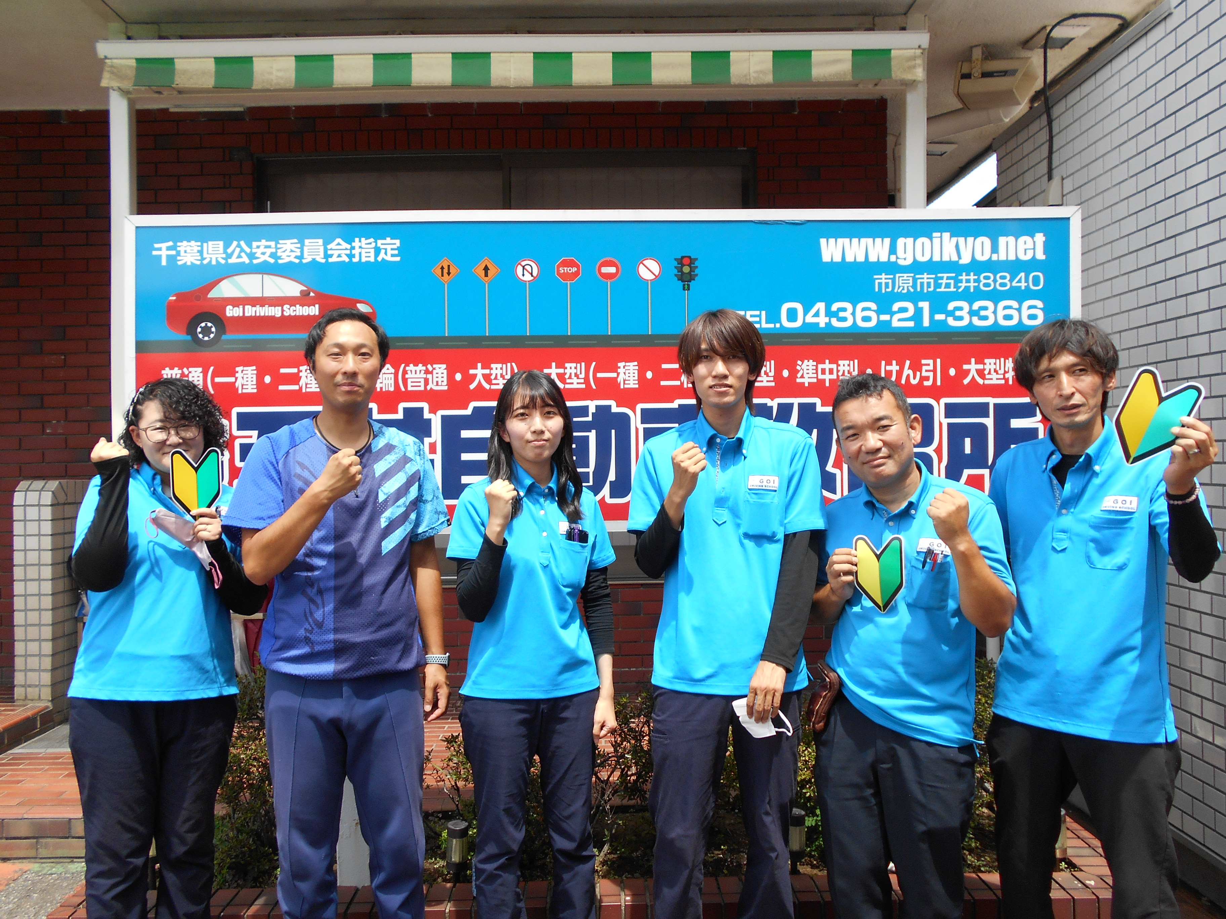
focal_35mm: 26
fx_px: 921
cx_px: 613
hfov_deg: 67.3
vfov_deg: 53.1
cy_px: 460
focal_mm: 4.6
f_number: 3.2
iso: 80
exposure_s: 1/320
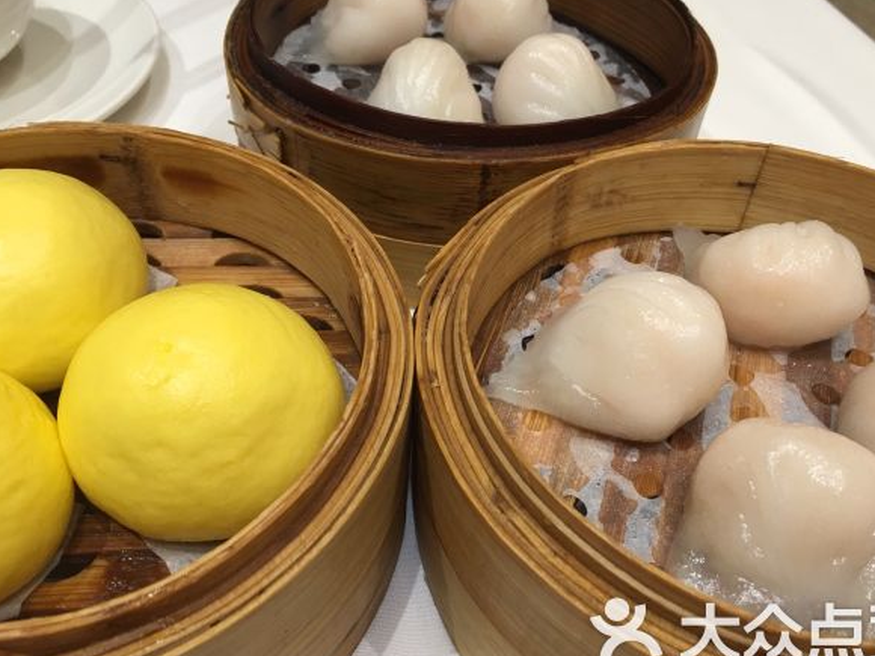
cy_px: 316
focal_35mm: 35
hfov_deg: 52.6
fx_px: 885
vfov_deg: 40.7
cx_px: 441
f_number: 2.2
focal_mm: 4.15
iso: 32
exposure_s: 1/17
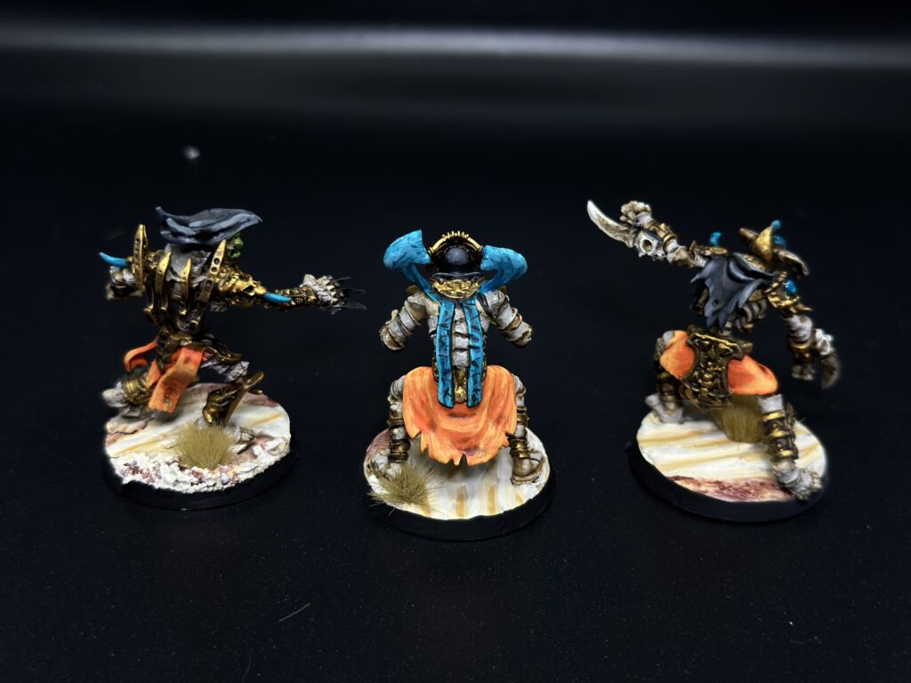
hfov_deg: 39.7
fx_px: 1263
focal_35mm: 48
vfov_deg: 30.3
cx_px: 456
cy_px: 342
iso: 80
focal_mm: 6.86
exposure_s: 1/349
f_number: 1.78
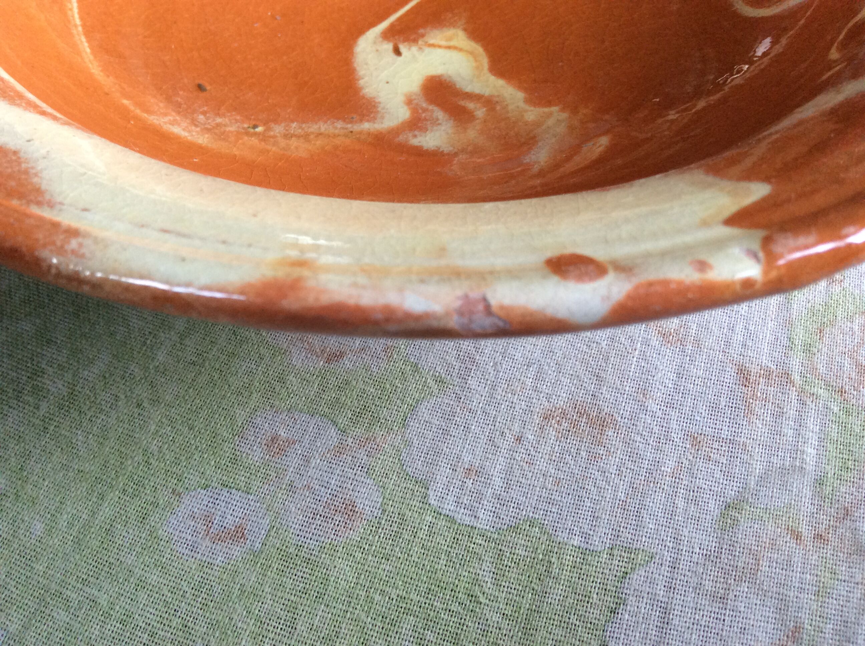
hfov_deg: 56.9
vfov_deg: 44.1
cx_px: 432
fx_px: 798
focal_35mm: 32
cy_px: 323
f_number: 2.4
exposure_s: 1/25
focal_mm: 3.3
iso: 100
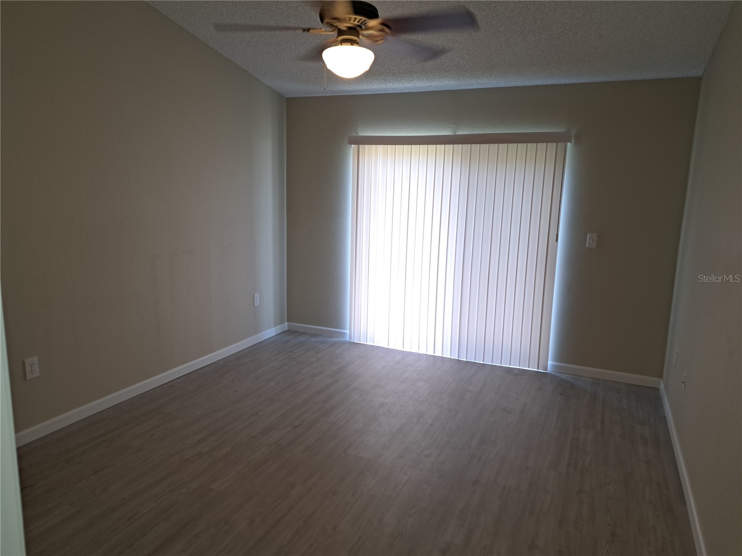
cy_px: 278
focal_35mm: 24
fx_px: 514
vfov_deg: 56.8
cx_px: 371
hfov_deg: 71.6
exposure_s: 1/60
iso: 100
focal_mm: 5.23
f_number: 1.8
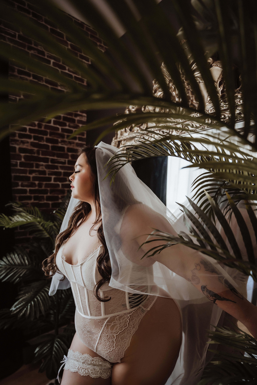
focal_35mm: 24
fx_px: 257
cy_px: 192
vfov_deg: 73.7
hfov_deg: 53.1
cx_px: 128
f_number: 2.8
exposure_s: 1/250
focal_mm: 24
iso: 500
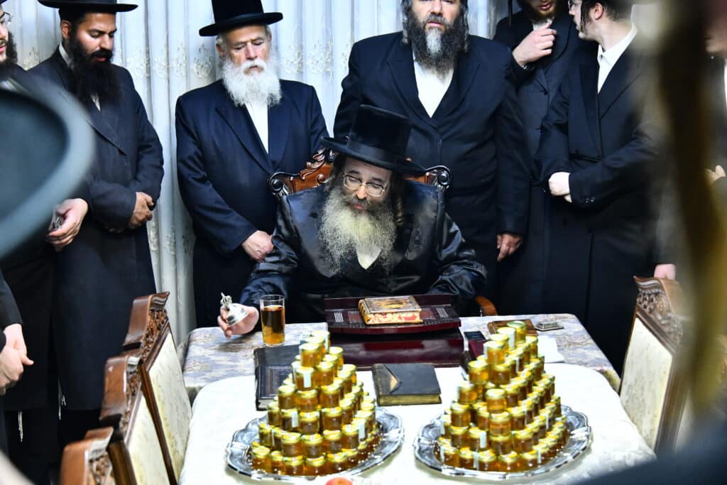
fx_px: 1575
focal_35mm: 78
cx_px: 364
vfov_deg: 17.5
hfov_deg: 26.0
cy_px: 242
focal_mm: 78
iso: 5000
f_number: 5.6
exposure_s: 1/125
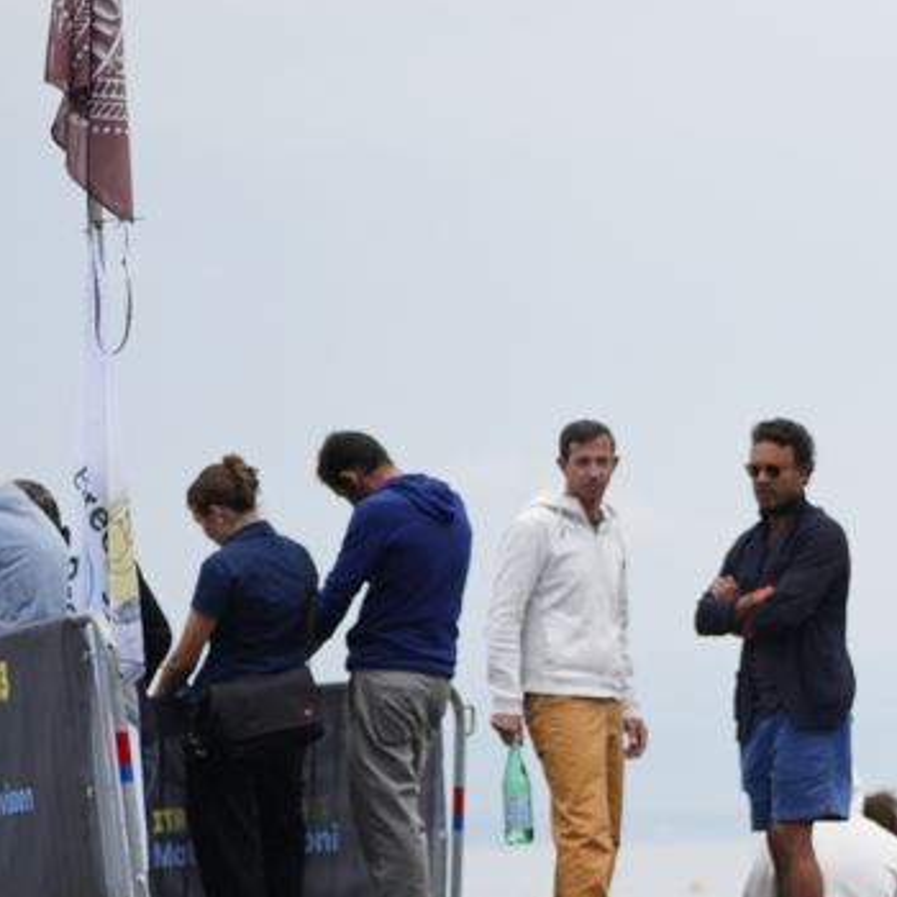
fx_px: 11522
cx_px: 1494
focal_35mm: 393
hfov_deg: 4.4
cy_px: 876
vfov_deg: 4.5
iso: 640
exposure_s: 1/1600
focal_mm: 135
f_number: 5
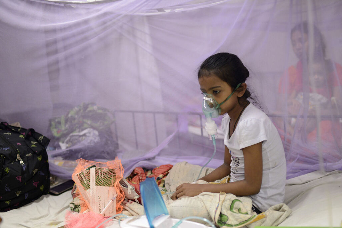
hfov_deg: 47.3
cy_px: 129
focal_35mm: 41
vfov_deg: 32.6
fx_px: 389
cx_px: 195
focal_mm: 35
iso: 1000
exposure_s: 1/80
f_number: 1.4
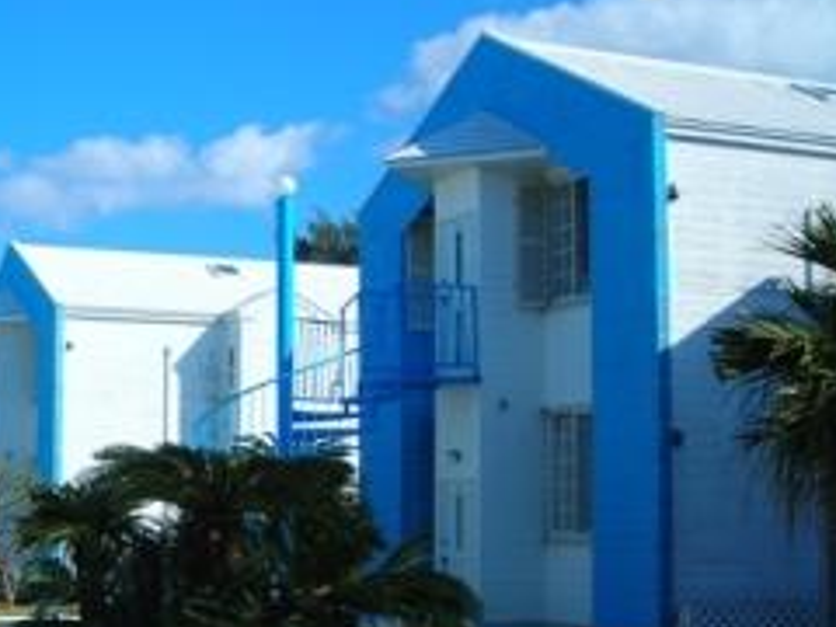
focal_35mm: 71
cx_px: 122
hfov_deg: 26.7
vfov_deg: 20.7
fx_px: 1715
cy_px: 362
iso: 50
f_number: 6.4
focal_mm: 6.3
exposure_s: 1/309
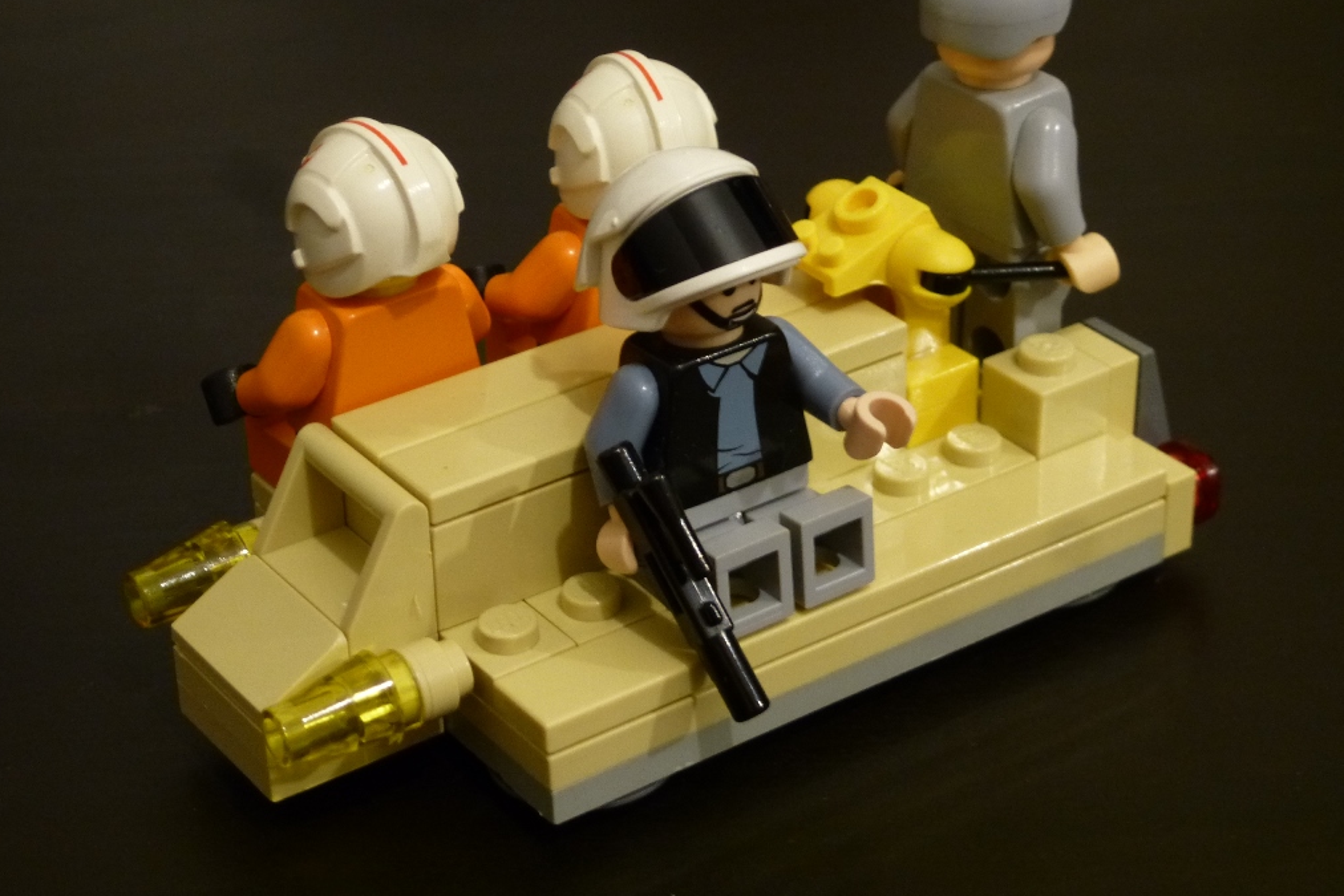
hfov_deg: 25.4
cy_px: 418
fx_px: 2987
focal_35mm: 80
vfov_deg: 17.1
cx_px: 668
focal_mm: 13.6
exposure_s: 1/4
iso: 400
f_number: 4.7
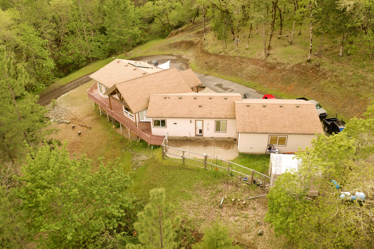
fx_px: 291
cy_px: 124
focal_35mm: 28
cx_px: 187
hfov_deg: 65.5
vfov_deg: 46.4
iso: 100
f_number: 3.5
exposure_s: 1/100
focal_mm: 10.26
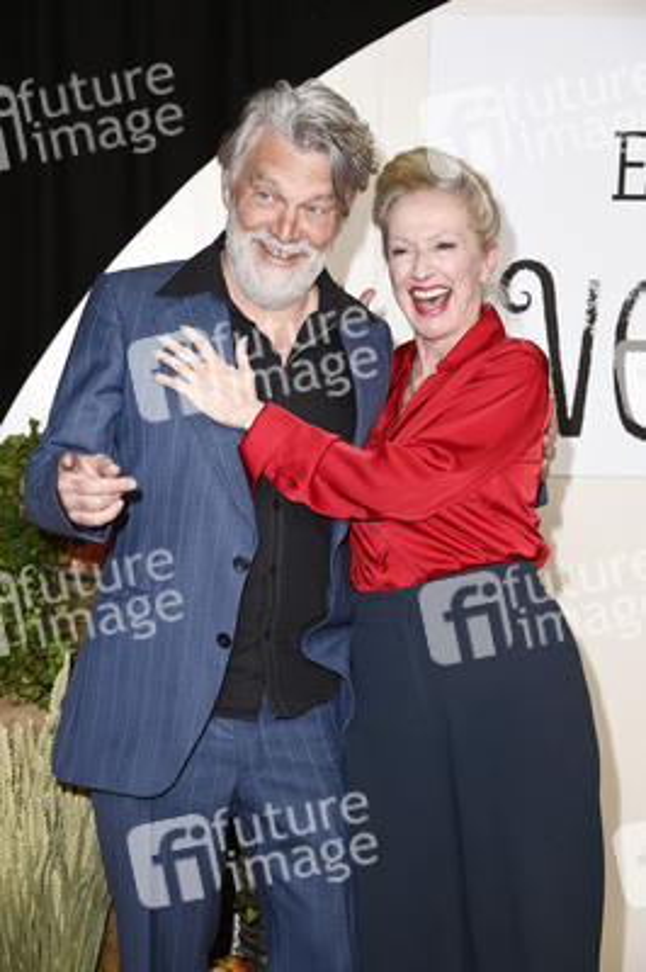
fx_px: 1672
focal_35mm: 62
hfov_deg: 21.9
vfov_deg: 32.4
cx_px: 323
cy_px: 486
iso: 500
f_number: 5
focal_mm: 62
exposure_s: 1/250
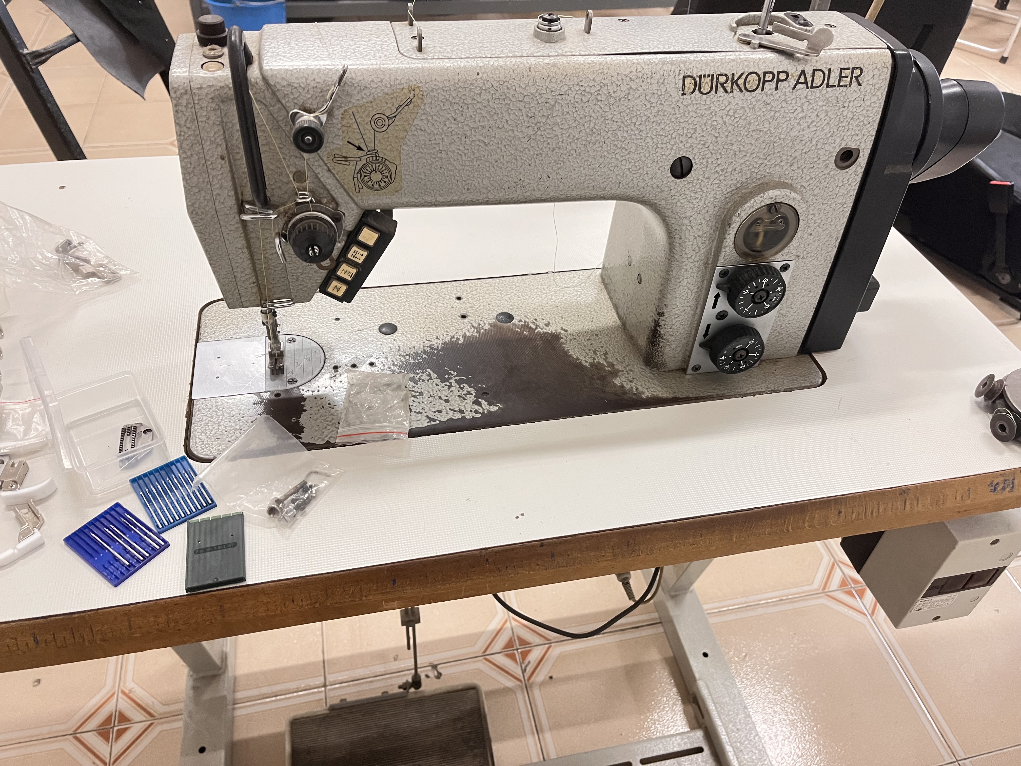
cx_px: 510
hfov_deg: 67.3
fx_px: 767
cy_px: 383
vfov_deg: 53.1
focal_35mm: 26
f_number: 1.6
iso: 320
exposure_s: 1/50
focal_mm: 5.1
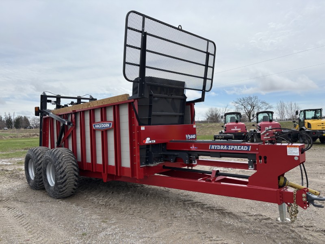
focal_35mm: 26
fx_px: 244
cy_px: 122
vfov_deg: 53.1
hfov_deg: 67.3
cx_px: 162
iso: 50
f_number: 1.6
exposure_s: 1/5618
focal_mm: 5.96
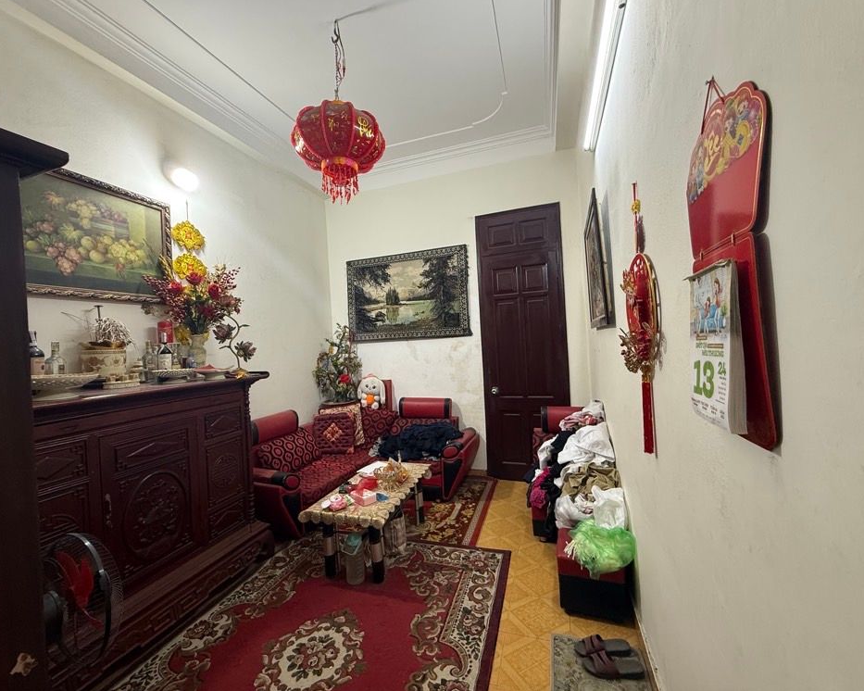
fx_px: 383
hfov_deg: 96.8
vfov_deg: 84.0
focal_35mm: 15
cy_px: 338
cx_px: 422
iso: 160
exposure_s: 1/50
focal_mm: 2.22
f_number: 2.2
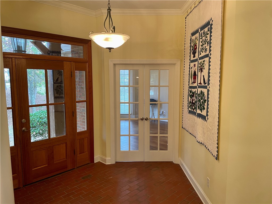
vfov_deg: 53.1
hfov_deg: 67.3
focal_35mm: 26
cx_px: 136
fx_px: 204
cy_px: 102
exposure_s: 1/60
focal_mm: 4.2
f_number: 1.6
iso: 125
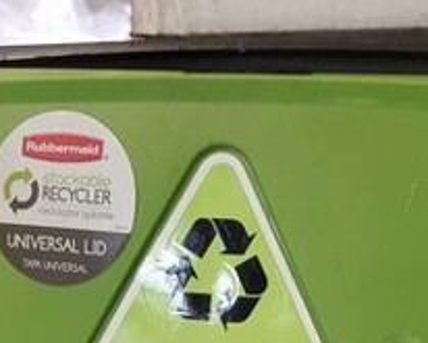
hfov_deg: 25.3
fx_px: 950
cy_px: 439
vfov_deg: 19.0
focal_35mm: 75
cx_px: 280
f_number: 1.5
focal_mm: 4.3
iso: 640
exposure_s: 1/33
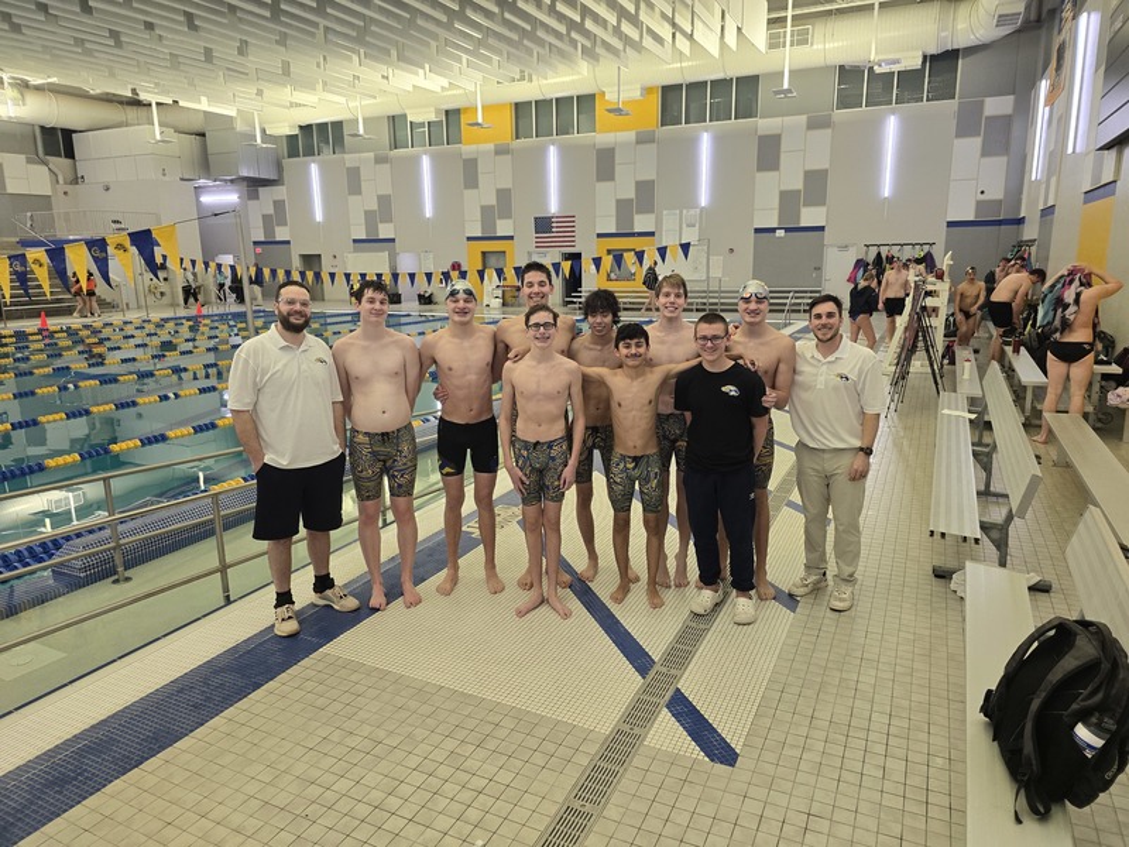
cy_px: 424
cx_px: 564
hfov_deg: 73.9
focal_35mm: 23
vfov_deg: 58.9
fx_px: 750
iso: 250
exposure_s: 1/120
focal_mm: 6.3
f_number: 1.7
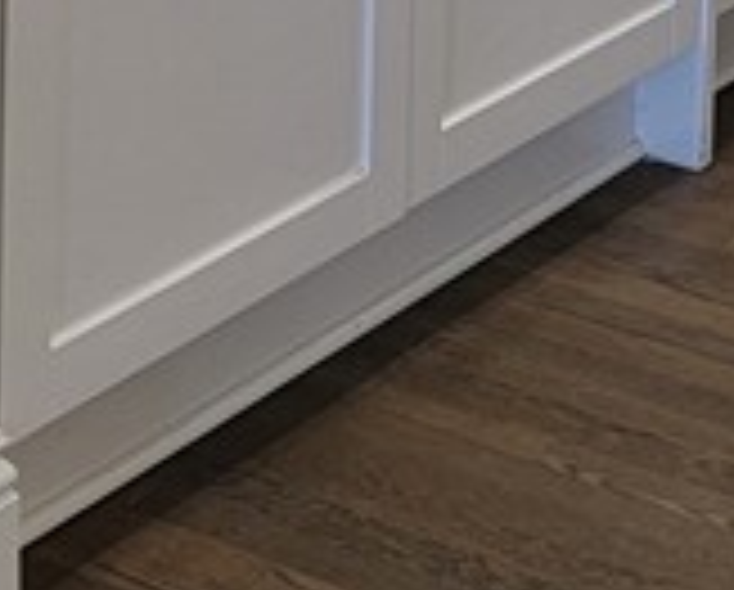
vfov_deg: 9.4
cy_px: -842
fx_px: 3199
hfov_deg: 13.1
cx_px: 432
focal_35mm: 147
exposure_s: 1/119
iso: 125
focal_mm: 6.7
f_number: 1.8
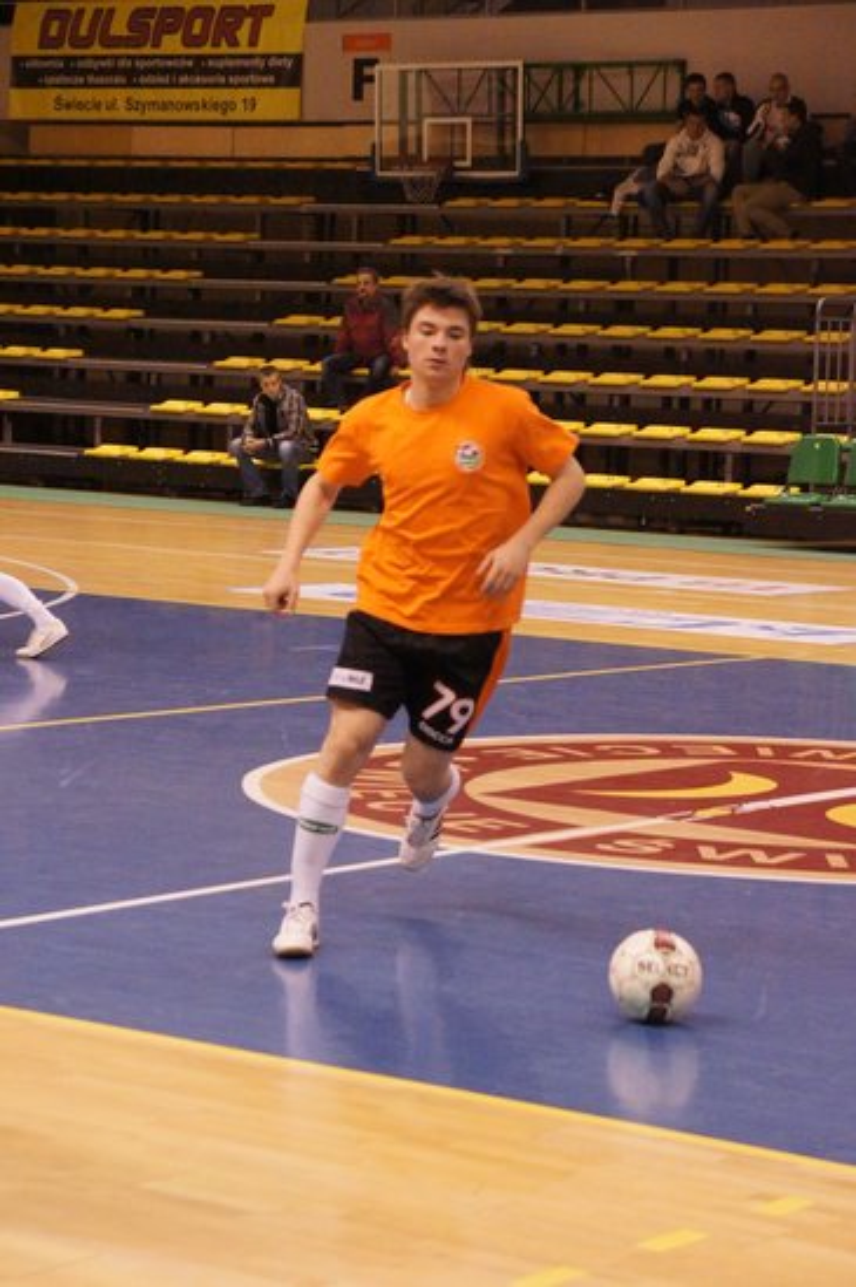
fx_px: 3752
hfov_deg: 13.0
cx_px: 428
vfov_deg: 19.5
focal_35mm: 105
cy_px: 644
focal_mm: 70
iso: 6400
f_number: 5.6
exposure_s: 1/400
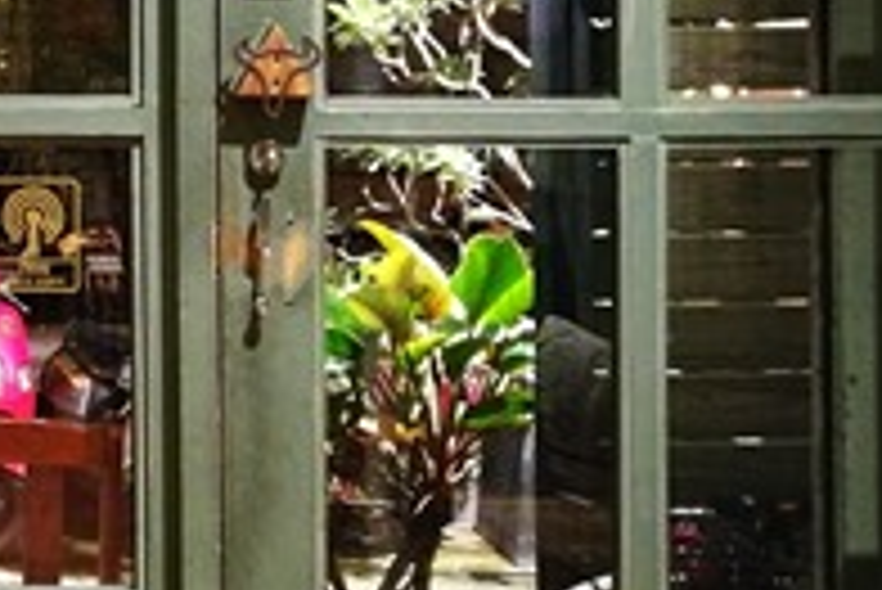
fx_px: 2108
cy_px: 72
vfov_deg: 15.7
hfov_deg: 21.2
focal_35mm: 86
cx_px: -297
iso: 2500
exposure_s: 1/16.7
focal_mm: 4.5
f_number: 2.2
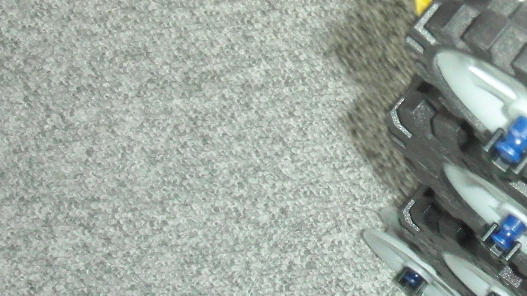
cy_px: 97
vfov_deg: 11.4
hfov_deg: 19.5
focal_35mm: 106
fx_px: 1481
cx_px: 550
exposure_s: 1/40
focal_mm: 6.66
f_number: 3.9
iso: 400
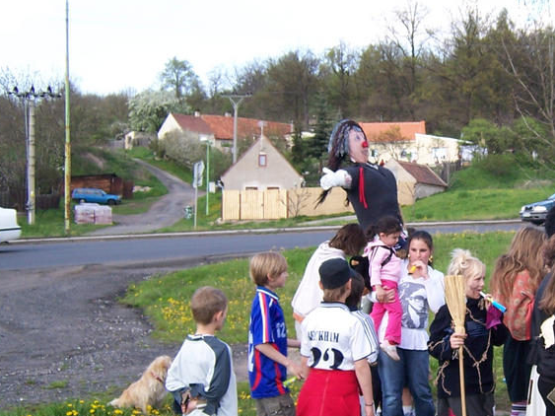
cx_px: 474
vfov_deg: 24.3
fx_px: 962
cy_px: 265
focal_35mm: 60
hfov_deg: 31.0
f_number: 3.4
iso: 80
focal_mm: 5.5
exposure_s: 1/250
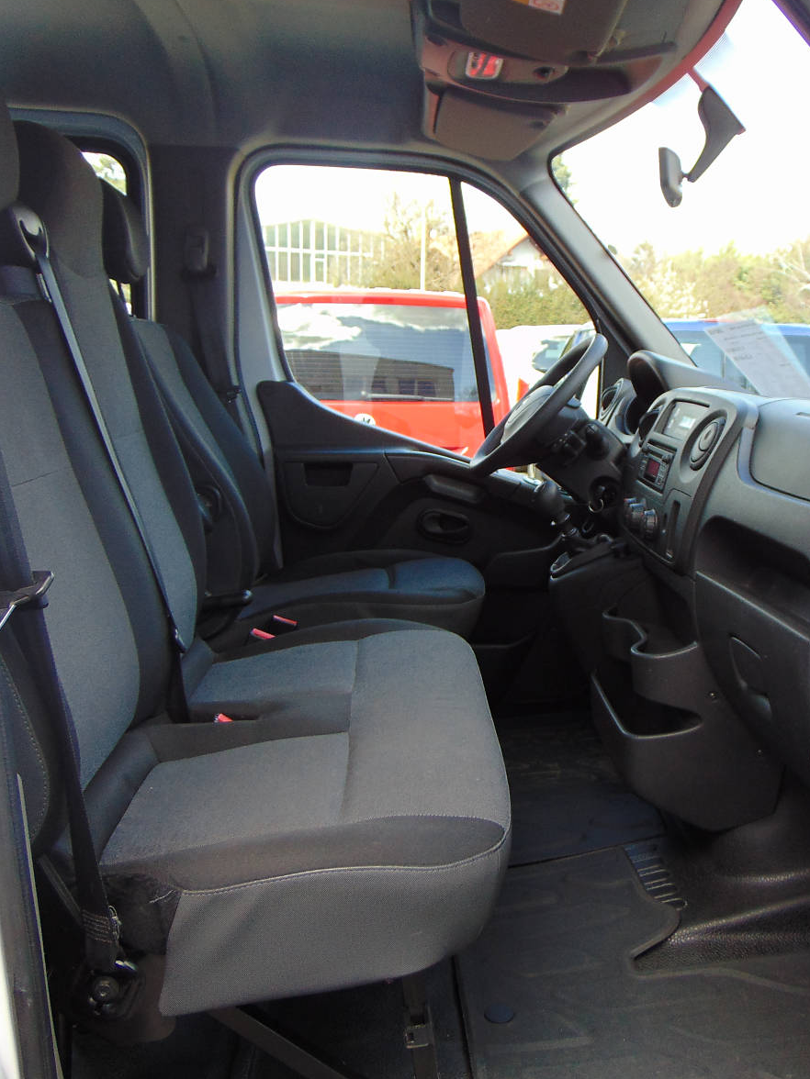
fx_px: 1061
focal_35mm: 34
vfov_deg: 54.0
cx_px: 477
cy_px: 537
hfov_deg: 41.6
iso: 80
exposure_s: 1/250
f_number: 3
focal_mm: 4.5
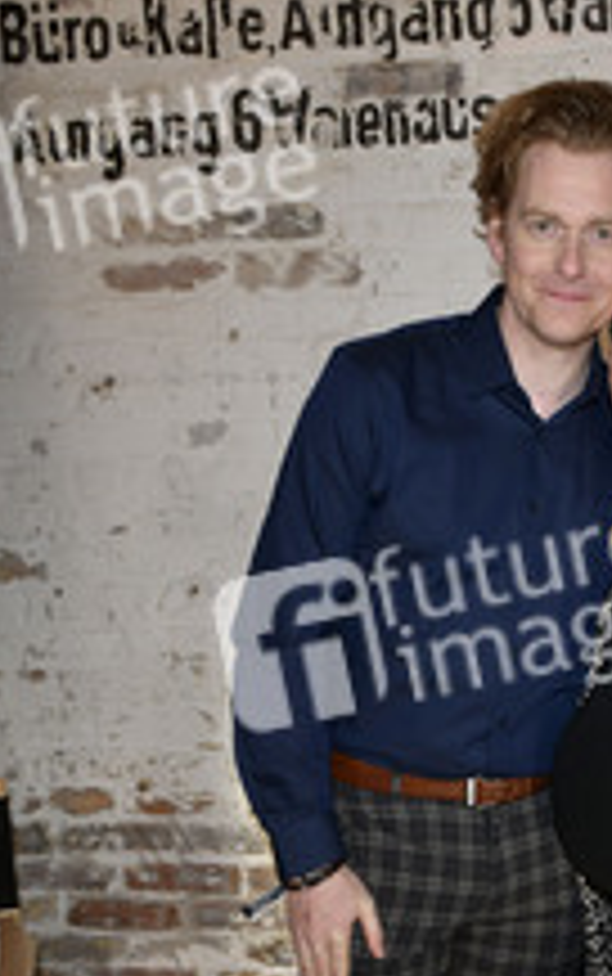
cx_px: 576
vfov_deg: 41.4
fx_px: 1199
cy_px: 850
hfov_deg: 27.4
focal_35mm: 45
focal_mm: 24
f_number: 5.6
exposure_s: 1/200
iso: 250
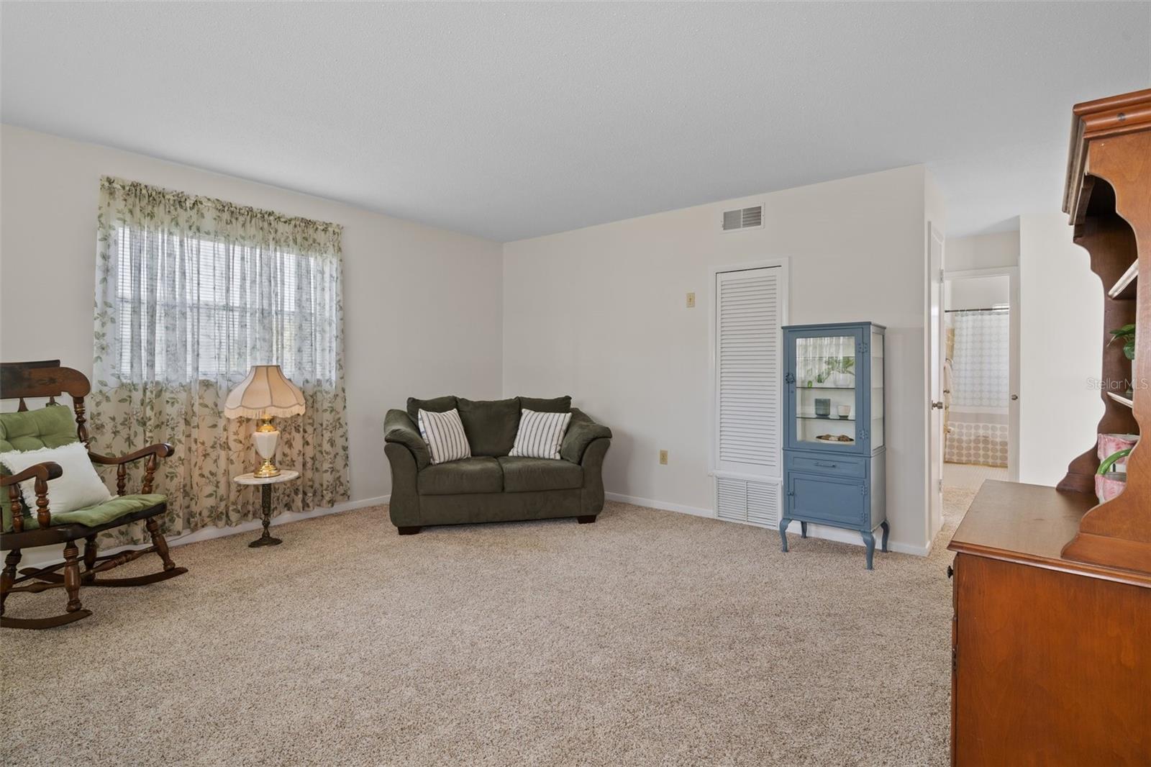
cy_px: 384
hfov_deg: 93.3
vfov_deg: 70.4
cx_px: 576
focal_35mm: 17
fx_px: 543
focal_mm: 17
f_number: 8
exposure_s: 4
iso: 320
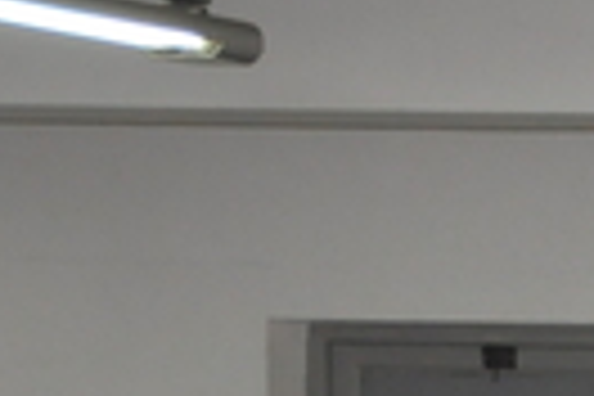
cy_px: 1094
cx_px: 1894
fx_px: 7507
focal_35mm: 455
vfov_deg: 3.0
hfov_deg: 4.3
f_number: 4.5
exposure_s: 1/60
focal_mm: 40
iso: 800
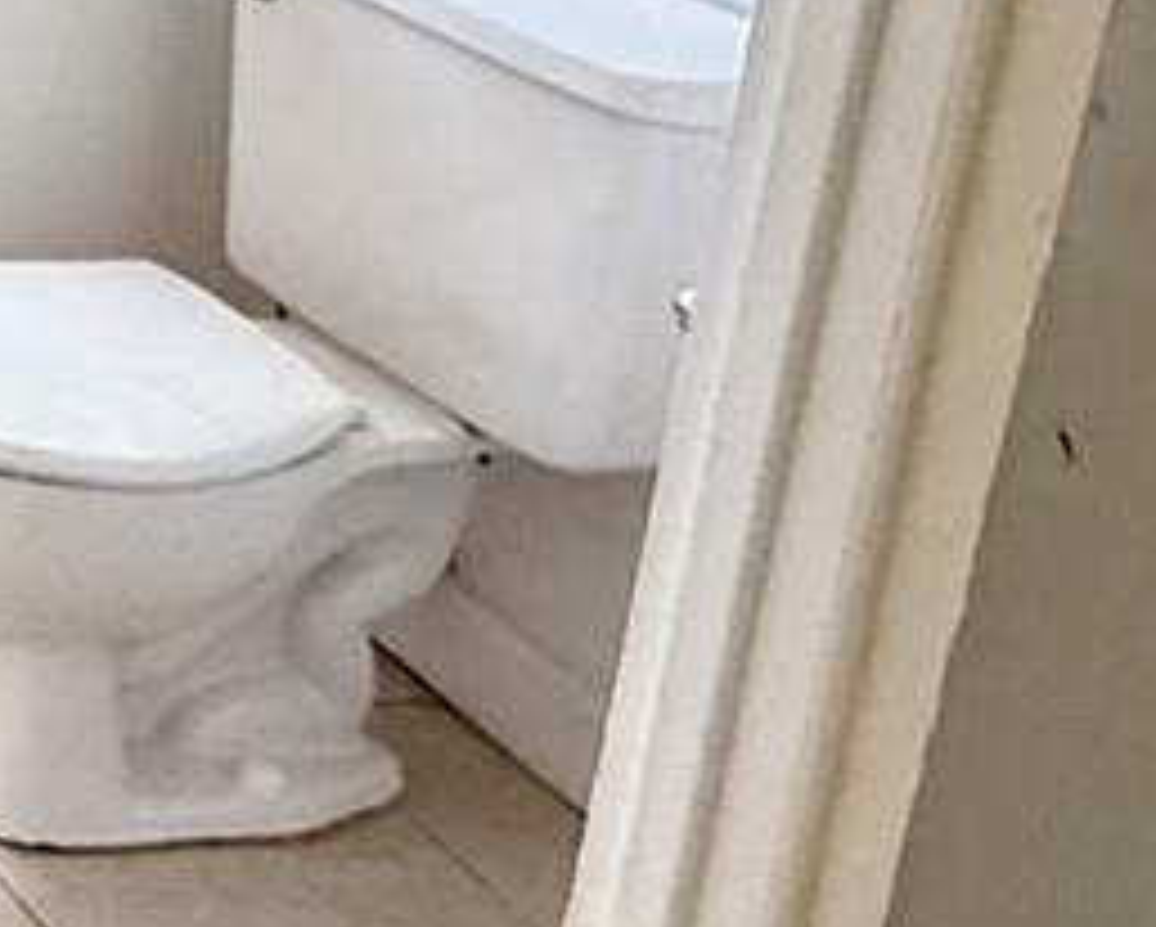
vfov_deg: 16.7
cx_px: -1390
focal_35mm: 85
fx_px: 2910
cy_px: -382
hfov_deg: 15.7
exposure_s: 1/78
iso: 320
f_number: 2.2
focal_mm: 2.22
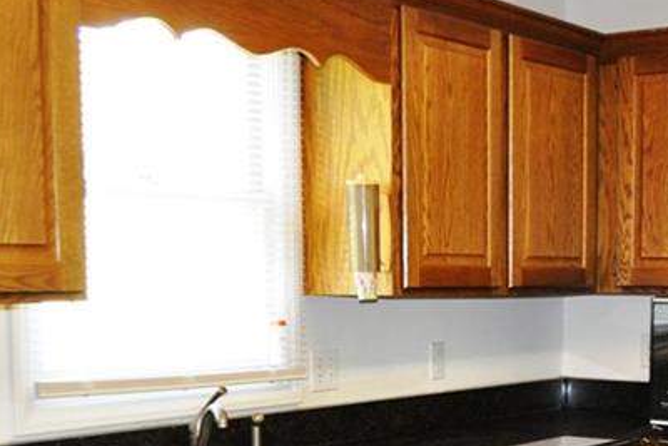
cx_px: 493
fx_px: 1281
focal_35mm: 69
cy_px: 452
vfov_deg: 19.2
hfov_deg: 28.8
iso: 800
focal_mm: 18
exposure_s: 1/60
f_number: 3.5
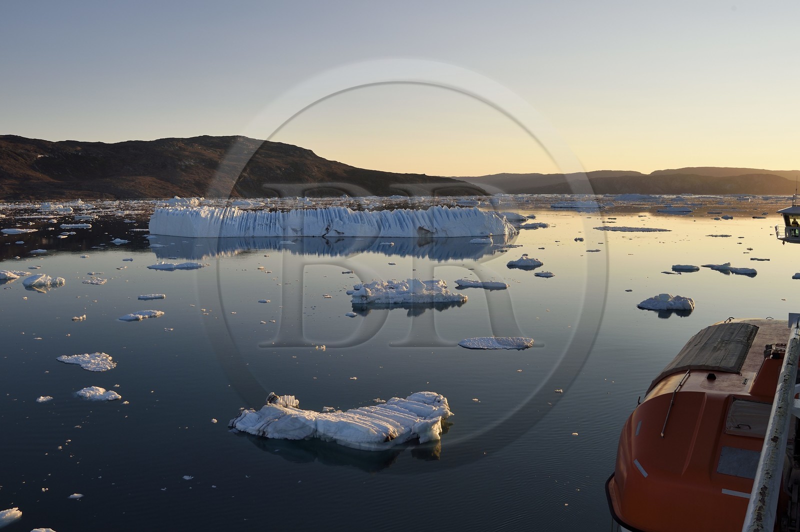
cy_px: 266
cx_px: 400
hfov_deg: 63.7
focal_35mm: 29
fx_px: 644
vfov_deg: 44.9
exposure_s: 1/250
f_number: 10
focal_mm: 29
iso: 200
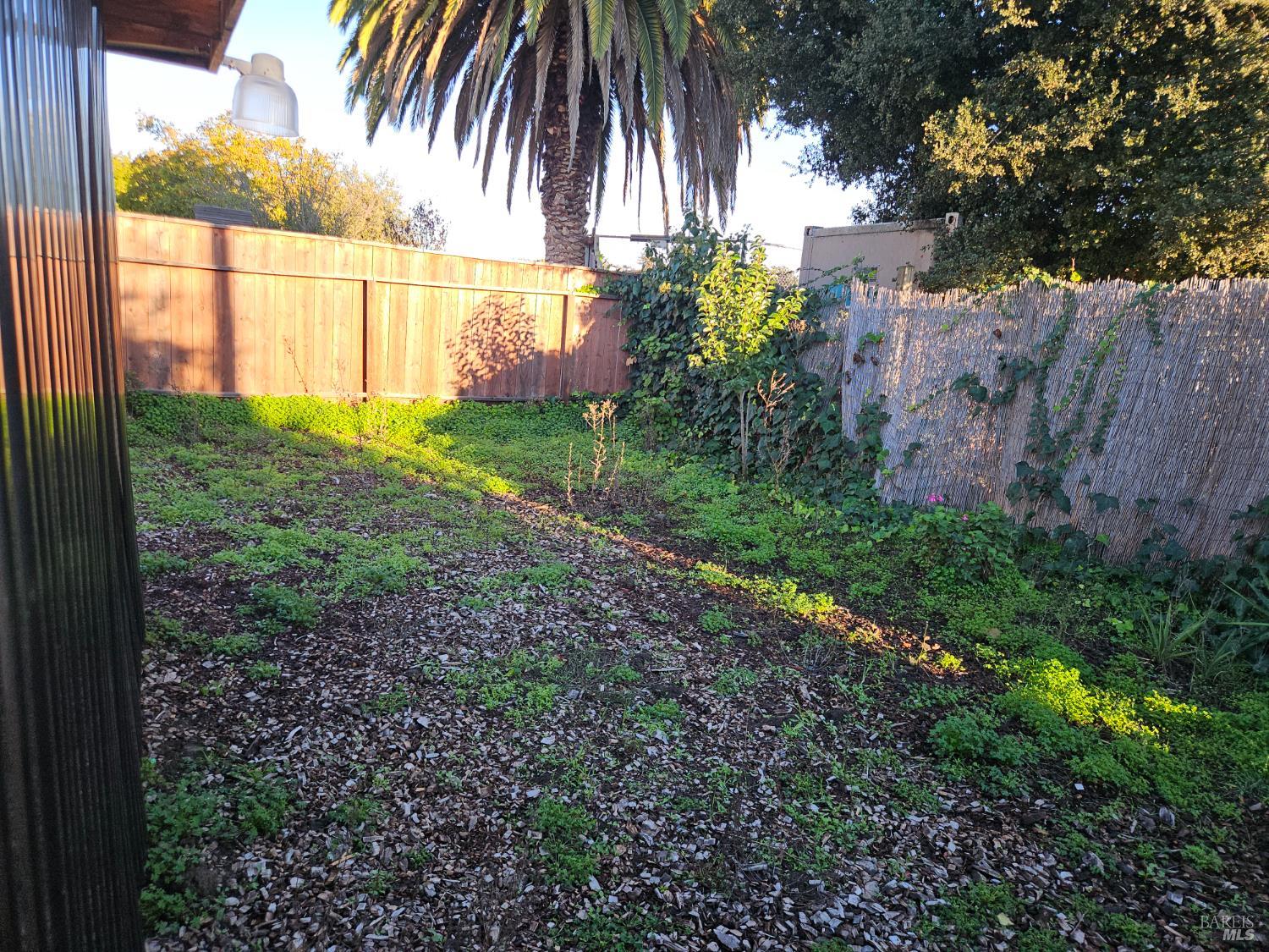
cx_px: 634
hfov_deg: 73.9
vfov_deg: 58.9
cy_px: 476
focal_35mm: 23
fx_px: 843
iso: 25
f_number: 1.8
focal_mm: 5.4
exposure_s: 1/176
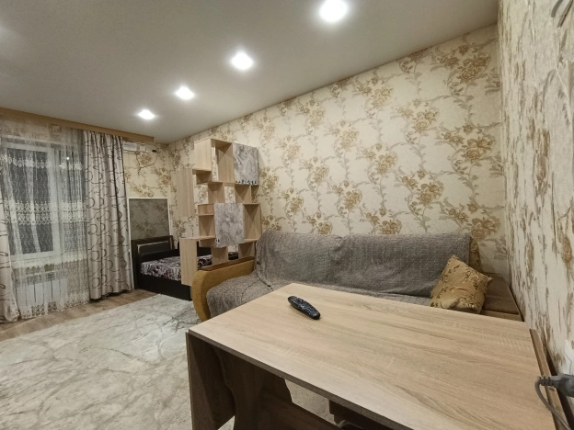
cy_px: 215
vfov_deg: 81.7
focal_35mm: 15
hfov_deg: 98.2
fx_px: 249
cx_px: 287
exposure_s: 1/50
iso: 402
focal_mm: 1.65
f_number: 2.2
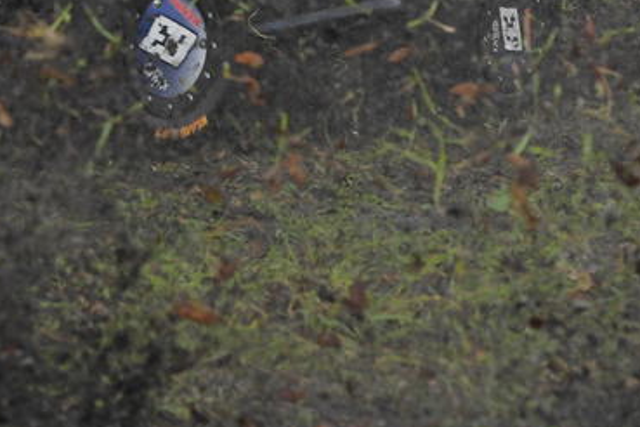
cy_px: -94
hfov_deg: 5.5
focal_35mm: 376
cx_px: 136
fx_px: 6690
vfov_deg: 3.6
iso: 1600
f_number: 4
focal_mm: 95
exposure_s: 1/1000
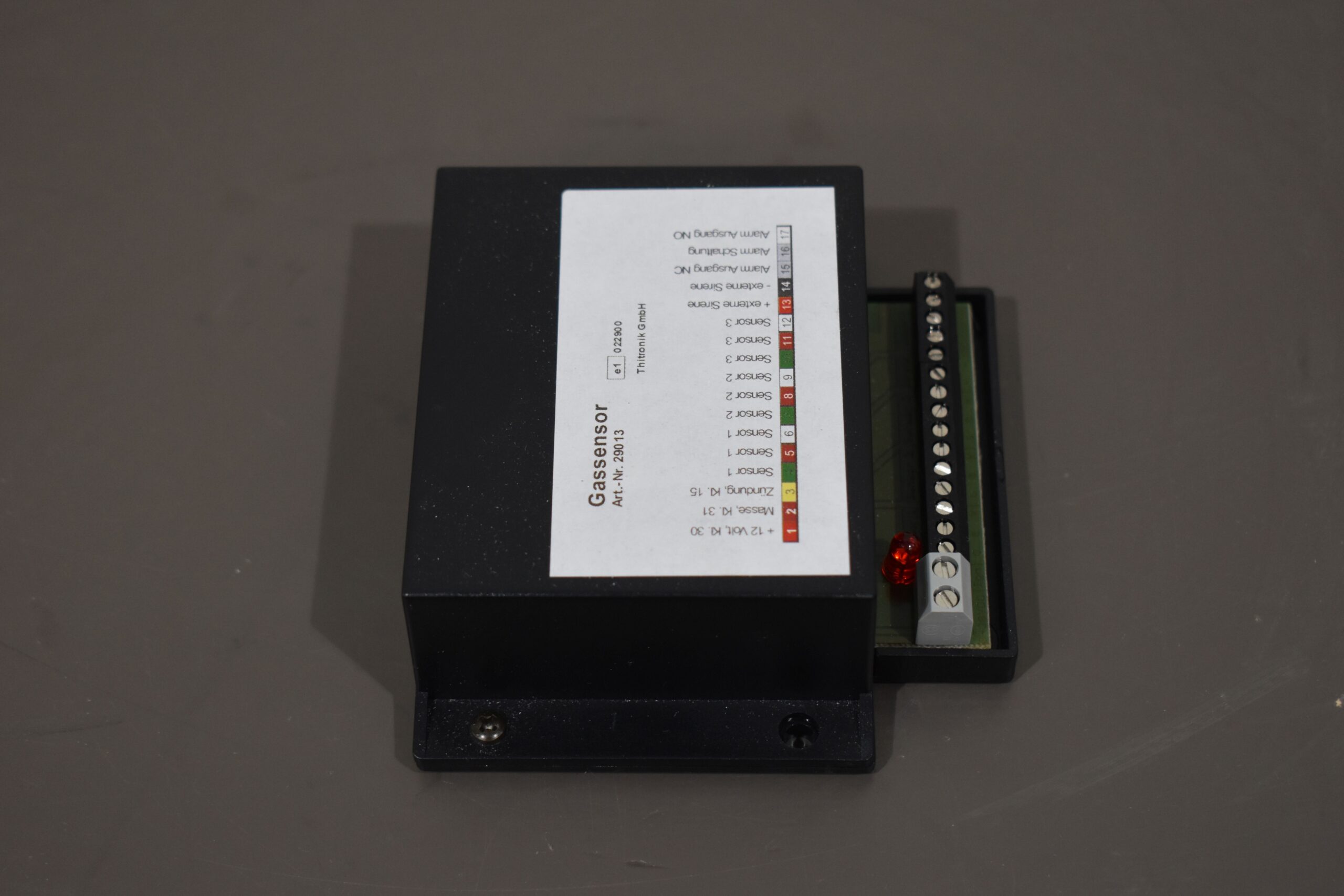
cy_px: 448
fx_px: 2688
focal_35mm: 72
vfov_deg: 18.9
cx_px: 672
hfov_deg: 28.1
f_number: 5.3
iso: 800
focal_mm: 48
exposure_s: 1/200
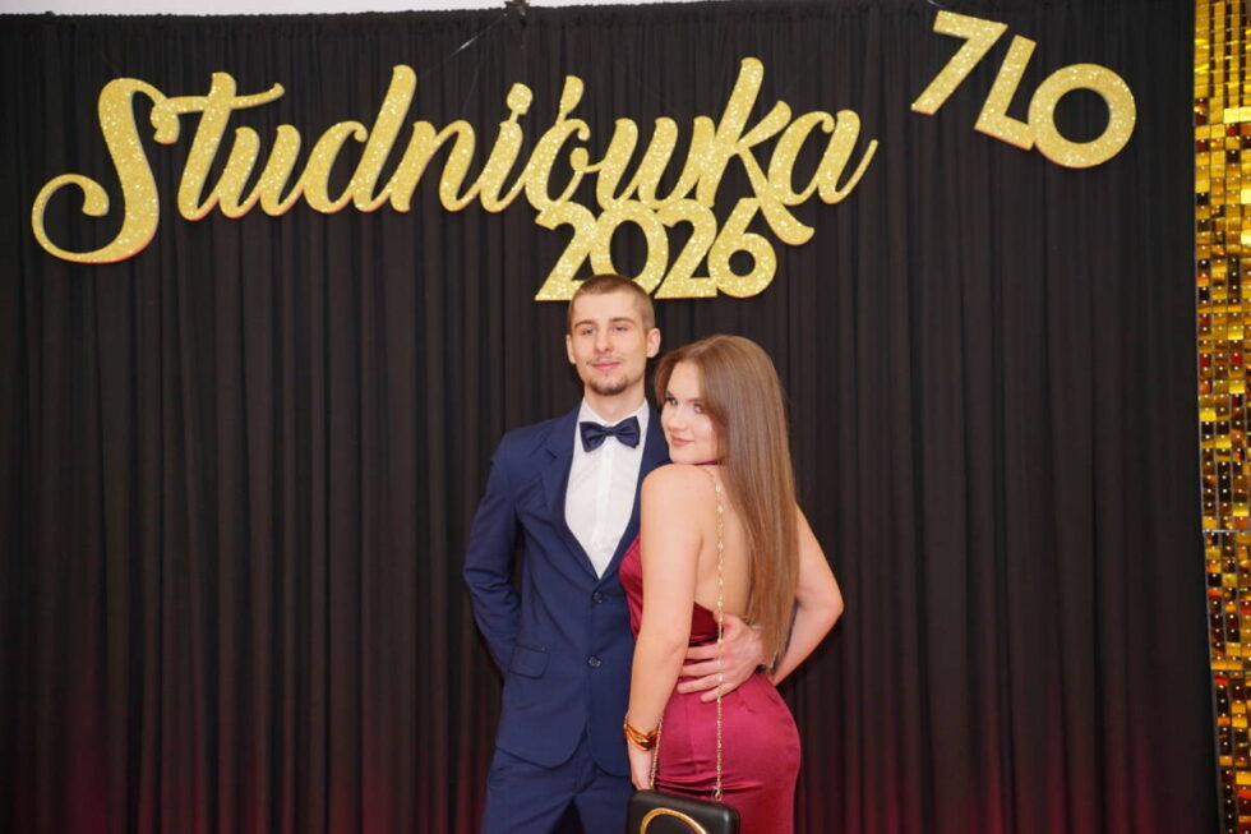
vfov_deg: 31.9
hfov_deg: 46.4
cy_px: 417
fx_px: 1459
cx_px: 626
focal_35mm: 42
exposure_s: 1/250
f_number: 2.8
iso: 400
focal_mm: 42
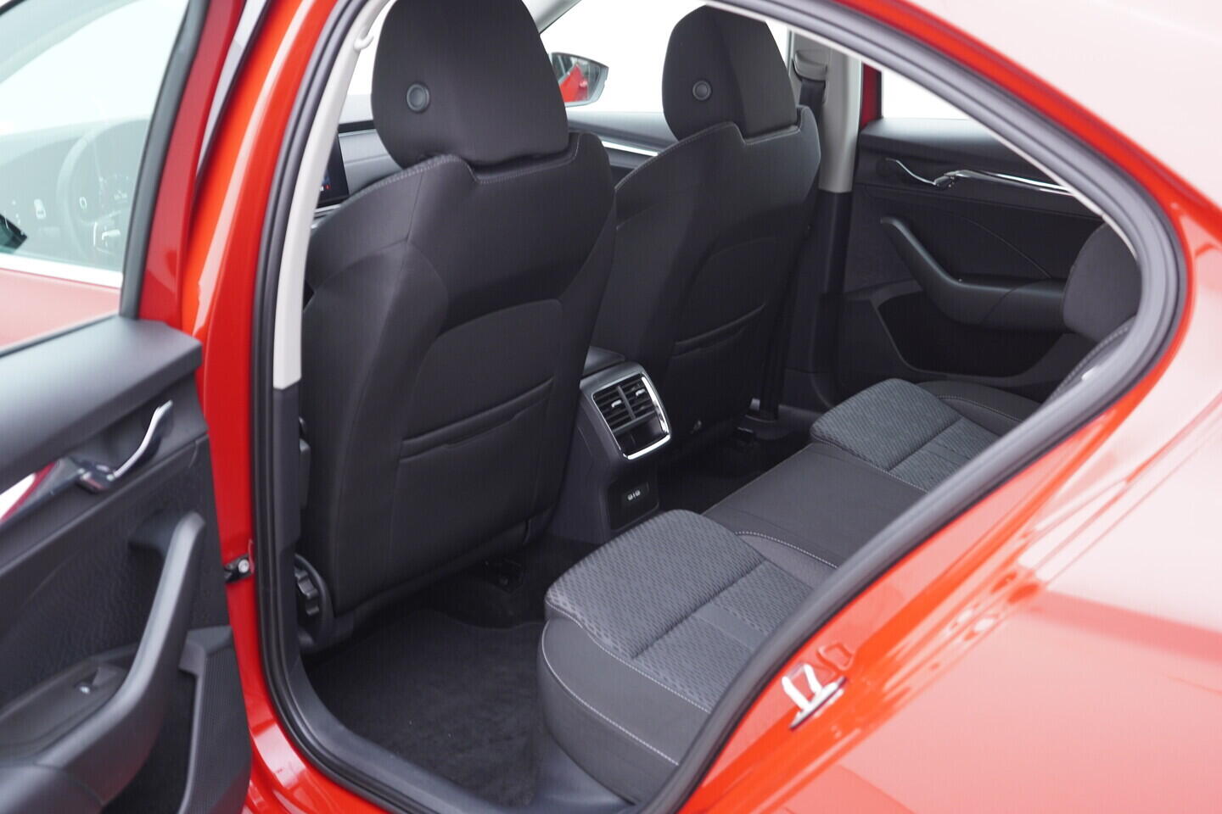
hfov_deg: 53.1
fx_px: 1222
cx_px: 611
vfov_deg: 36.9
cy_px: 407
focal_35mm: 36
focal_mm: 24
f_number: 2.8
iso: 320
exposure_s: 1/40
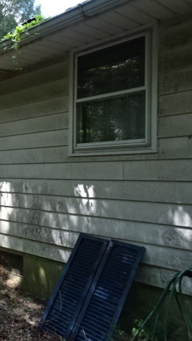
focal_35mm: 35
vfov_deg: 56.6
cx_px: -10
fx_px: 317
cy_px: 170
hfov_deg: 30.7
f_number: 3.5
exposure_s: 1/250
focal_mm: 4.1
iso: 320
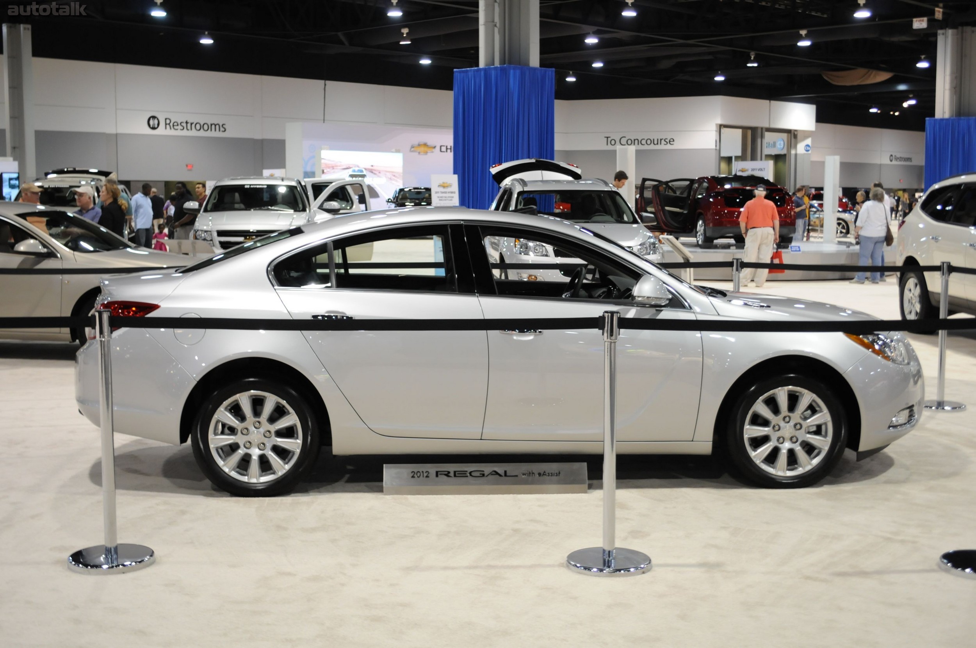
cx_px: 488
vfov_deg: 28.0
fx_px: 1300
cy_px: 324
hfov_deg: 41.2
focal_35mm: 48
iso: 800
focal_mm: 32
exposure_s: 1/40
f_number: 4.8
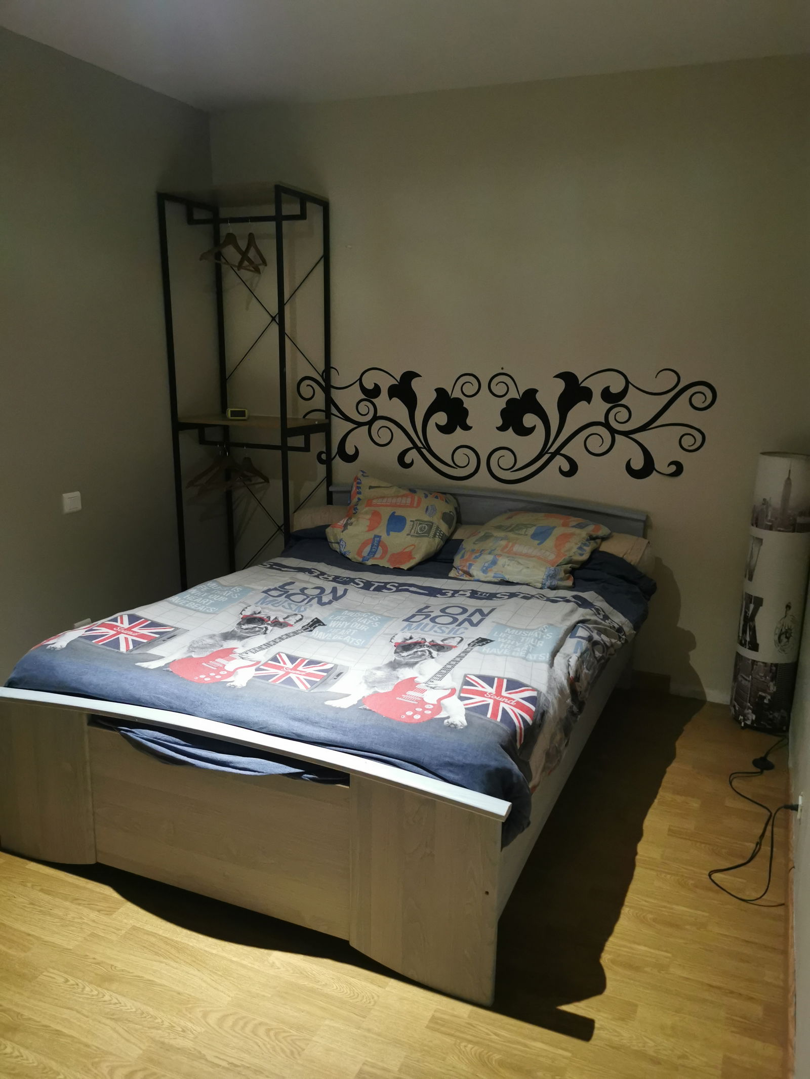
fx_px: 842
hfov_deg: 51.4
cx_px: 405
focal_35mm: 27
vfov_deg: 65.3
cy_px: 540
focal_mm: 5.56
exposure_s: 1/33.3
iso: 320
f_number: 1.6
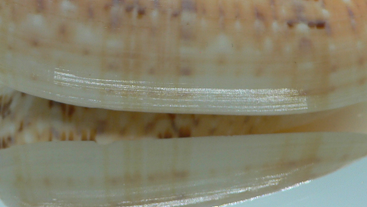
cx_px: 162
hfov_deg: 29.7
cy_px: 2
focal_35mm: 71
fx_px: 691
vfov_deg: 16.6
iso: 80
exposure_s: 1/60
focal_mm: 4.6
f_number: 2.8
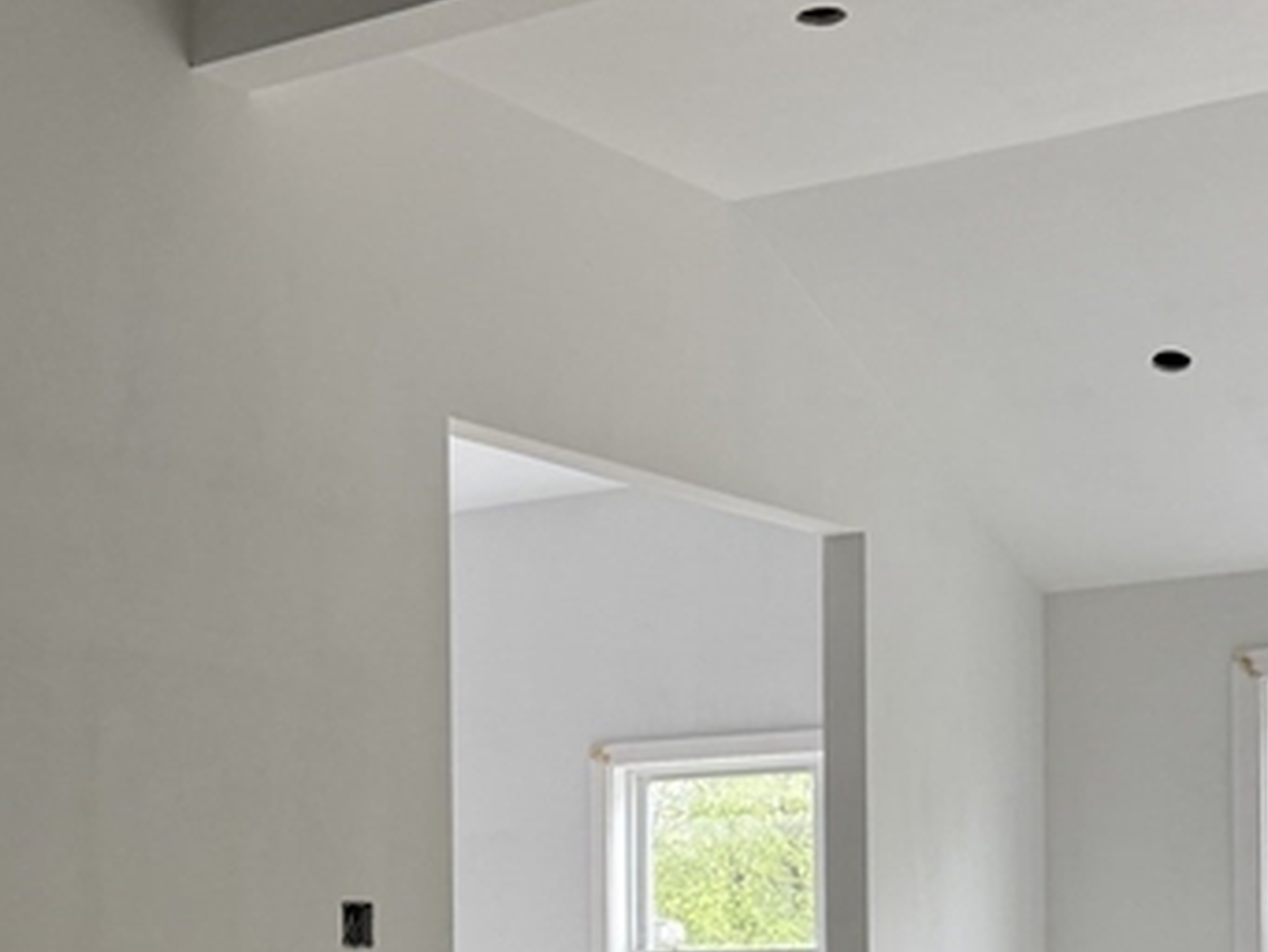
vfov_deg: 19.9
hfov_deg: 26.8
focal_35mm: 72
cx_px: 402
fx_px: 2638
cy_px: 926
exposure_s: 1/121
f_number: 1.78
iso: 160
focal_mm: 6.76
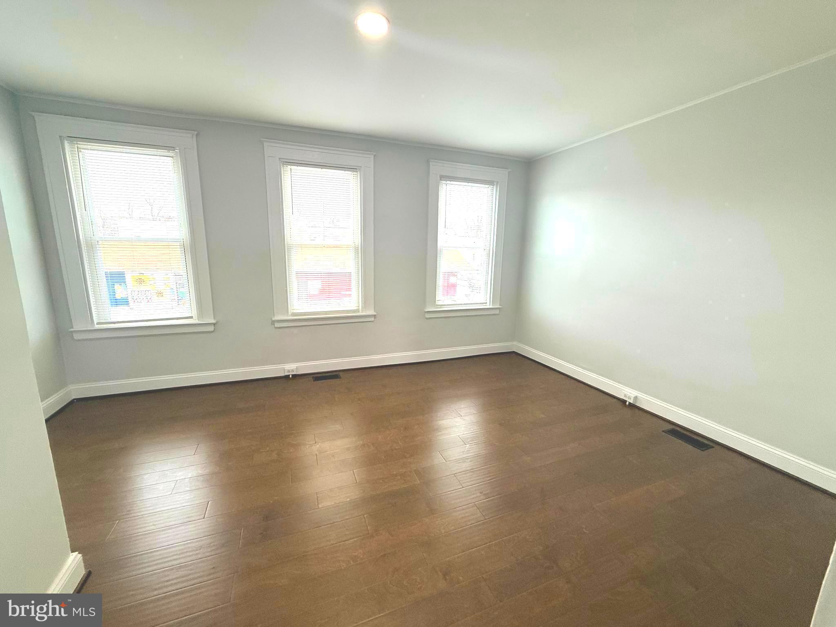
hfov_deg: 102.1
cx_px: 418
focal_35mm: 14
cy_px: 314
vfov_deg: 85.7
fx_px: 338
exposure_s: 1/100
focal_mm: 2.22
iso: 125
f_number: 2.2
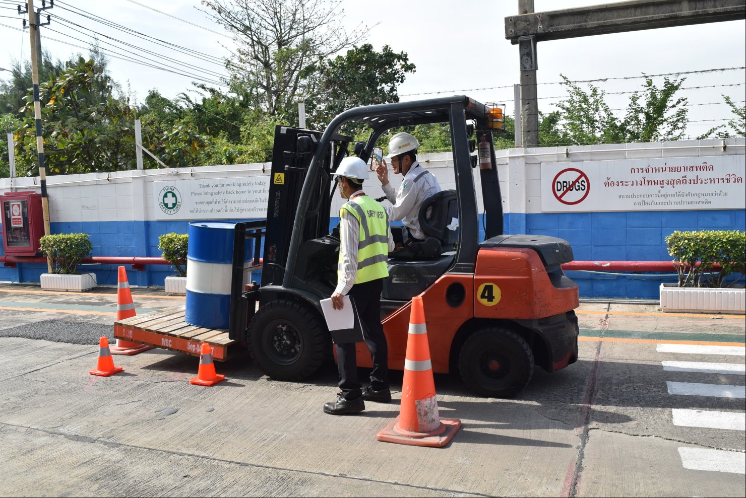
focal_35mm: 32
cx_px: 373
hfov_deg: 59.5
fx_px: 653
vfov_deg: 41.8
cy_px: 249
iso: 200
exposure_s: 1/320
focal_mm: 21
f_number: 9
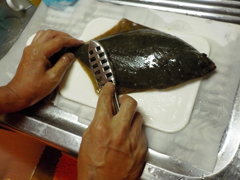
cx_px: 120
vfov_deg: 46.8
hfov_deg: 60.0
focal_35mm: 30
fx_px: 208
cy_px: 90
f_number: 3.3
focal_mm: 4.1
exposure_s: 1/30
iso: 320
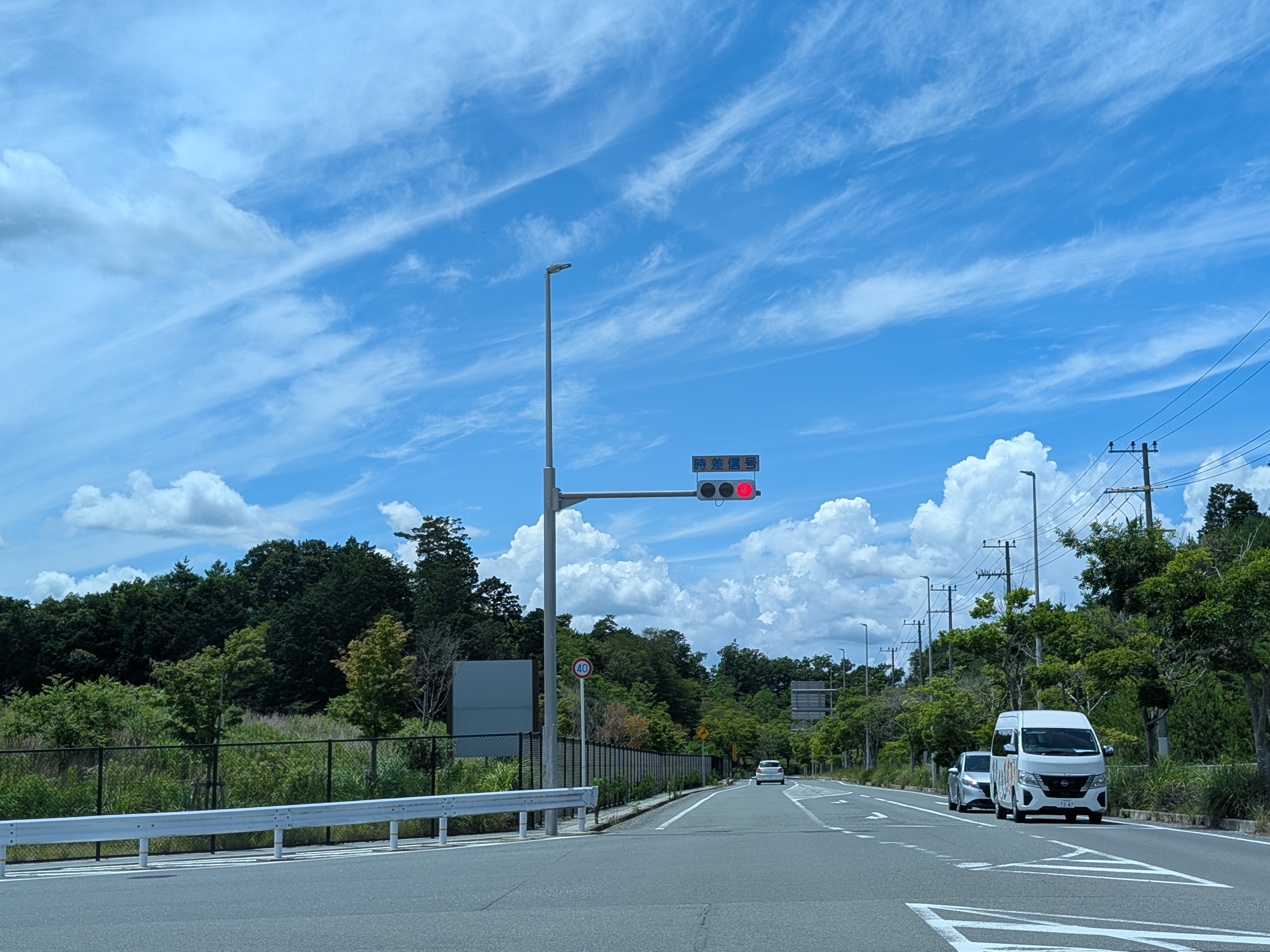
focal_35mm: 50
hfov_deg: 38.2
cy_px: 475
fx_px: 1834
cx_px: 642
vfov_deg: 29.1
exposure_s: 1/1748
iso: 22
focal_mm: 6.9
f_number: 1.68
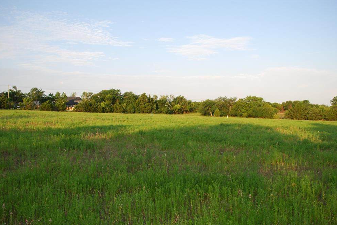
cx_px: 171
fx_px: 262
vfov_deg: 46.4
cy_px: 117
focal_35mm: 28
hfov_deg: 65.5
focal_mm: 18
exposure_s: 1/200
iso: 100
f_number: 4
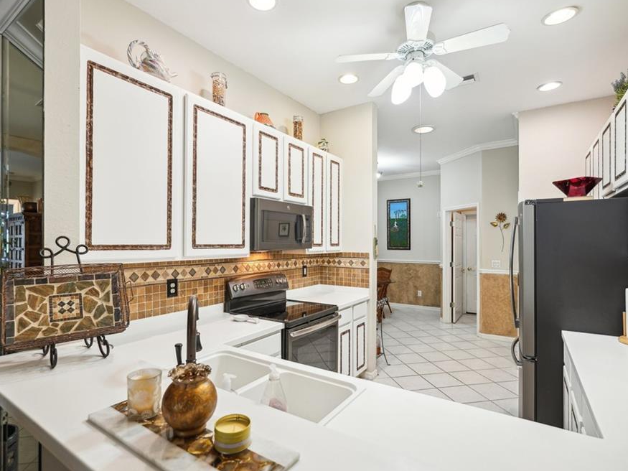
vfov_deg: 71.6
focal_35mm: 18
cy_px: 236
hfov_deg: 87.8
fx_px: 327
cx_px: 310
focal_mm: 16
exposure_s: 1/45
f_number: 4.5
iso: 400
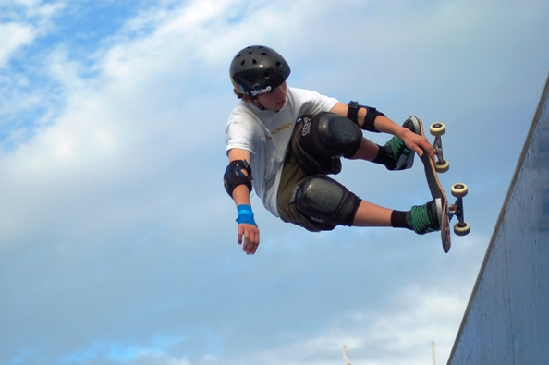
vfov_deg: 12.9
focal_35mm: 106
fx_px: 1615
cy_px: 182
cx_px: 276
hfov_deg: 19.3
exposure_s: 1/1000
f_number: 4
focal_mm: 70
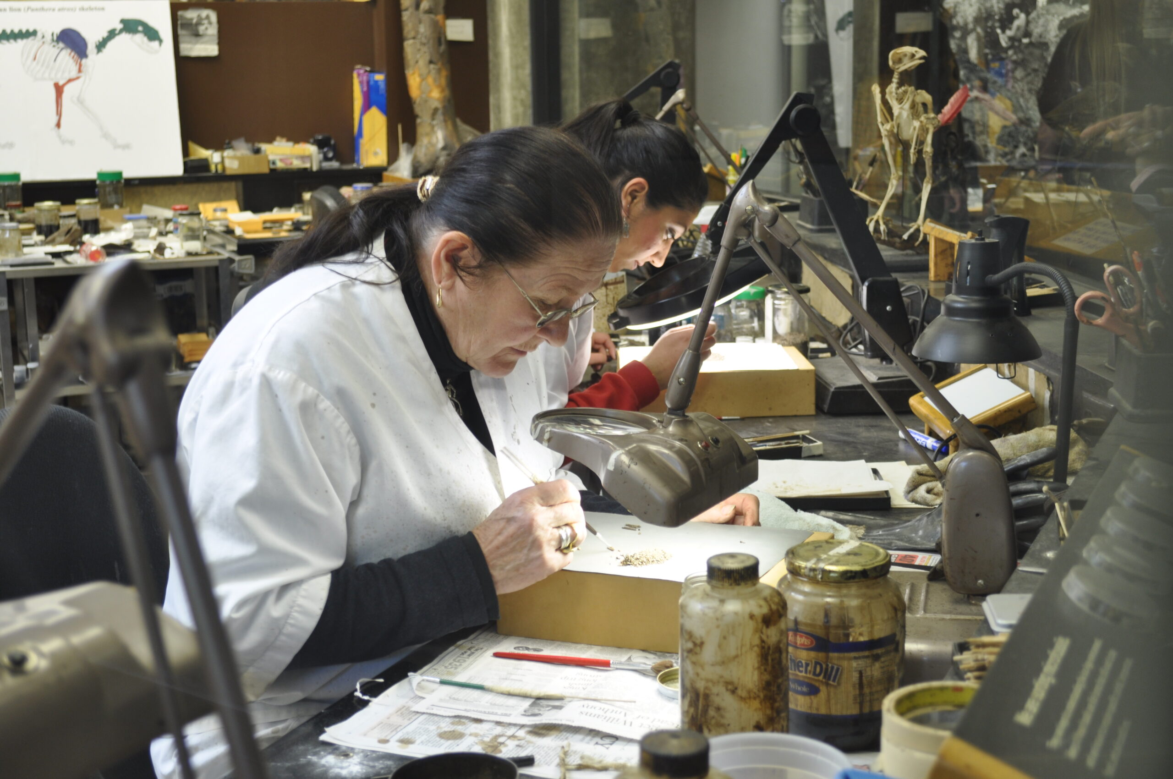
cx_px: 586
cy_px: 390
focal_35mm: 52
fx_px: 1708
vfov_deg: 25.7
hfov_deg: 37.9
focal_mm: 35
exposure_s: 1/8
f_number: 5
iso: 200
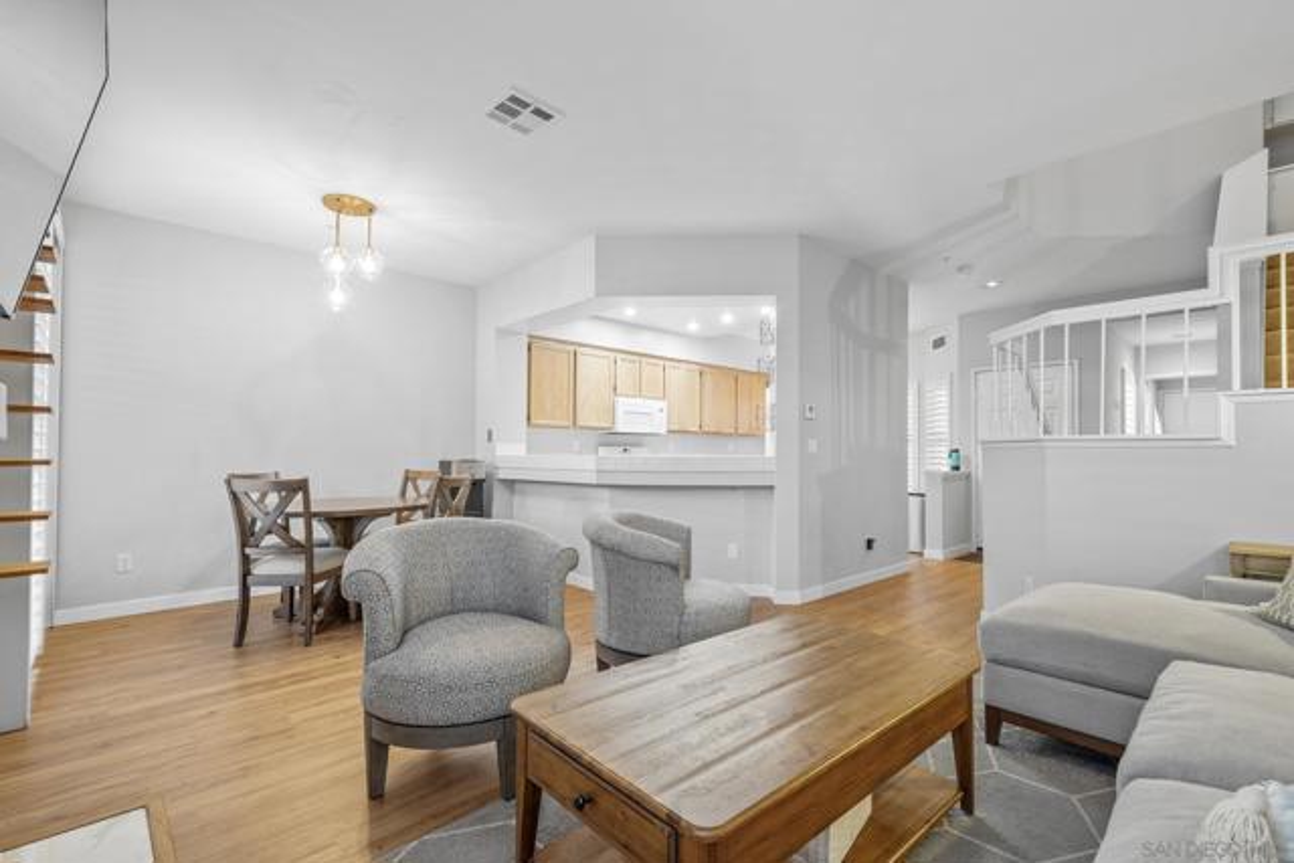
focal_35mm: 15
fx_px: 539
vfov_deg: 77.4
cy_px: 432
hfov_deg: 100.4
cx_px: 647
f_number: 8
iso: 100
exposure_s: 6
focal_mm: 10
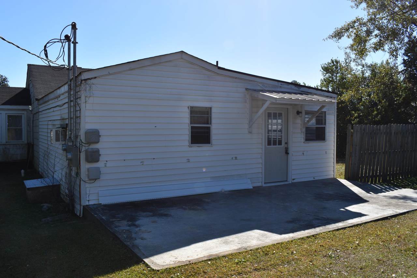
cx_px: 208
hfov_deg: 61.9
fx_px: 348
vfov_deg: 43.6
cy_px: 139
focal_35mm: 30
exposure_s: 1/200
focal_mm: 20
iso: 100
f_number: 10
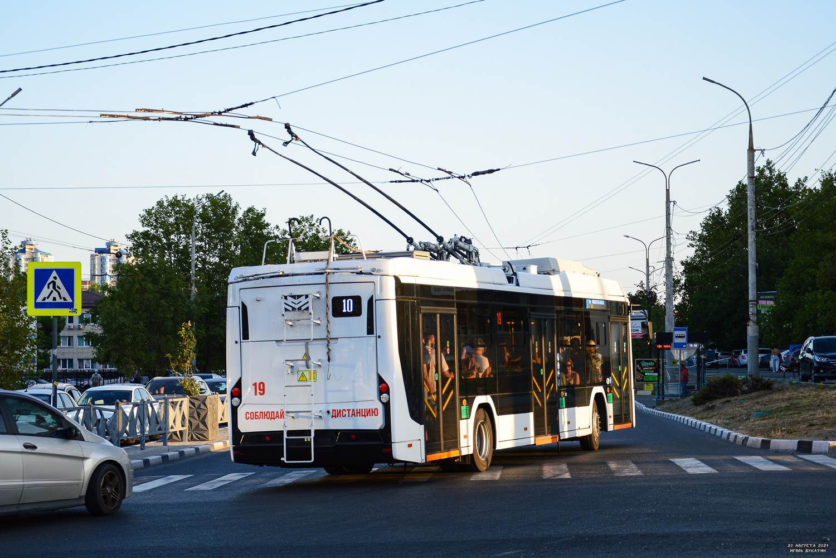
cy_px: 279
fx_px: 1567
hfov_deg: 29.9
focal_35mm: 68
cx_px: 418
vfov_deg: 20.2
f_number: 5
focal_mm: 45
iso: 200
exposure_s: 1/250
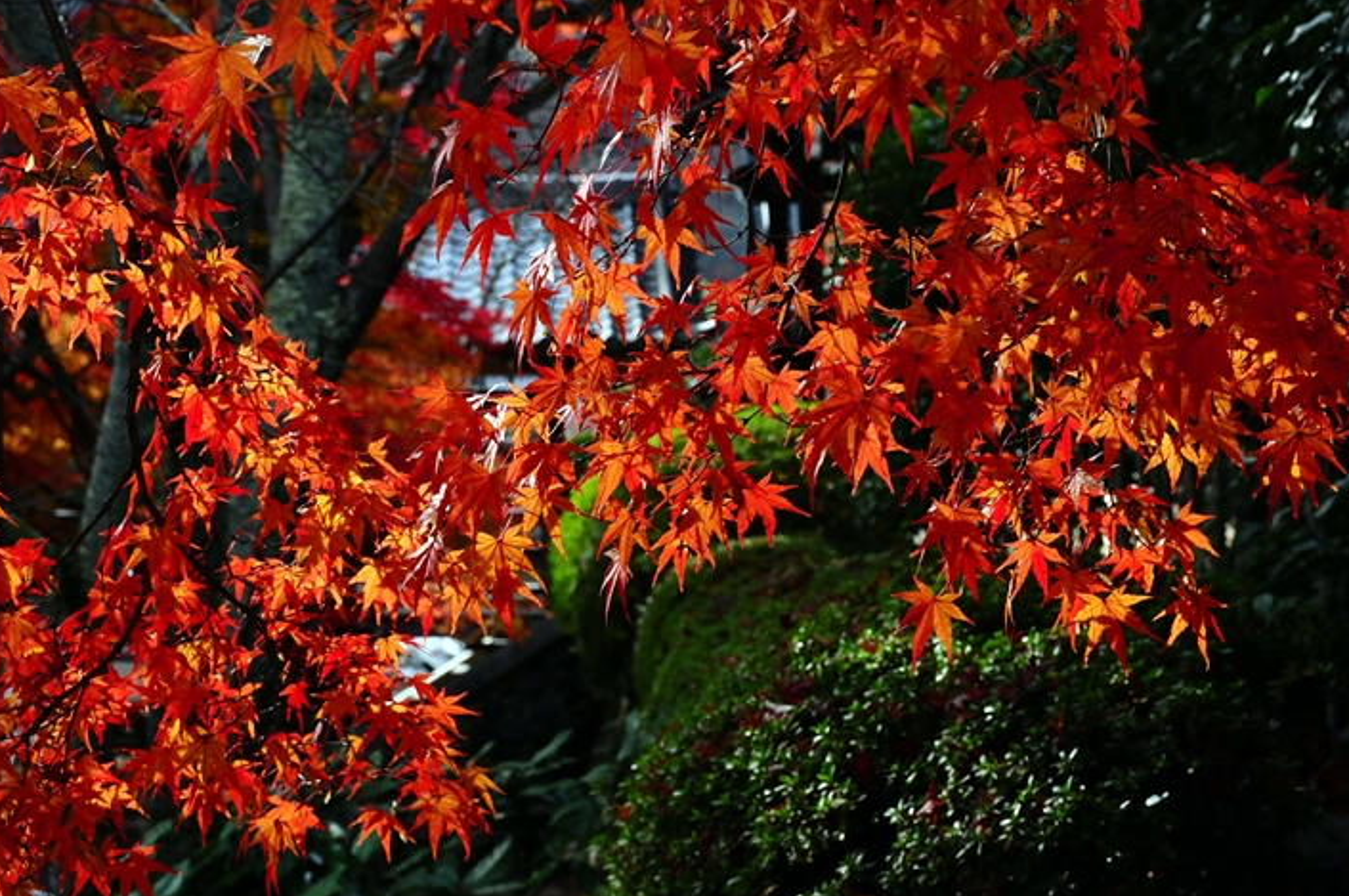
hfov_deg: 23.9
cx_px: 661
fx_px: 3181
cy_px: 416
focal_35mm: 85
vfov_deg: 16.0
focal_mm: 50
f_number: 10
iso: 1250
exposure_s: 1/400
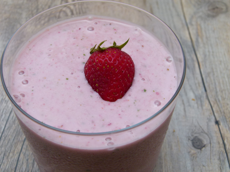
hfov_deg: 43.9
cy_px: 86
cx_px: 115
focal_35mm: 43
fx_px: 286
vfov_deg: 33.6
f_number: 4
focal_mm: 7.7
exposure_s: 1/200
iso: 100
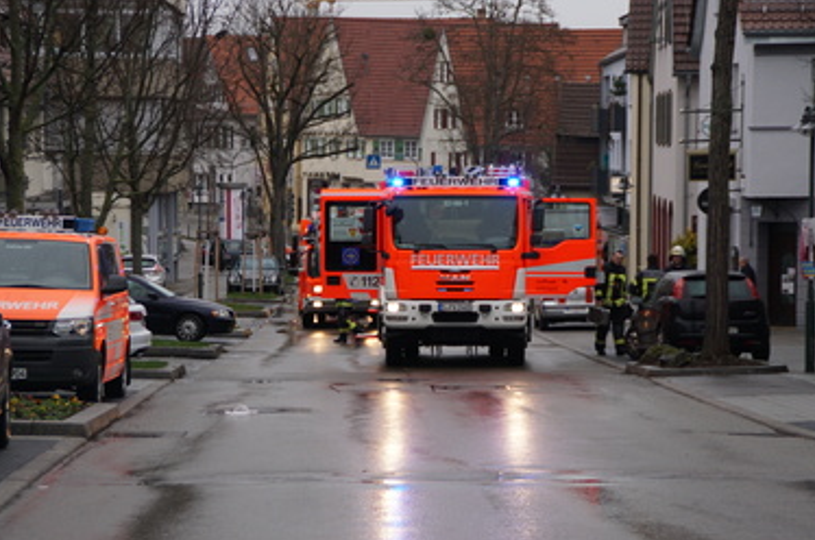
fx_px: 3086
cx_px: 394
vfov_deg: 10.0
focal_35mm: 137
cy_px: 272
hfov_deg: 15.0
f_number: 5.6
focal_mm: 85
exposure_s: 1/160
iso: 200
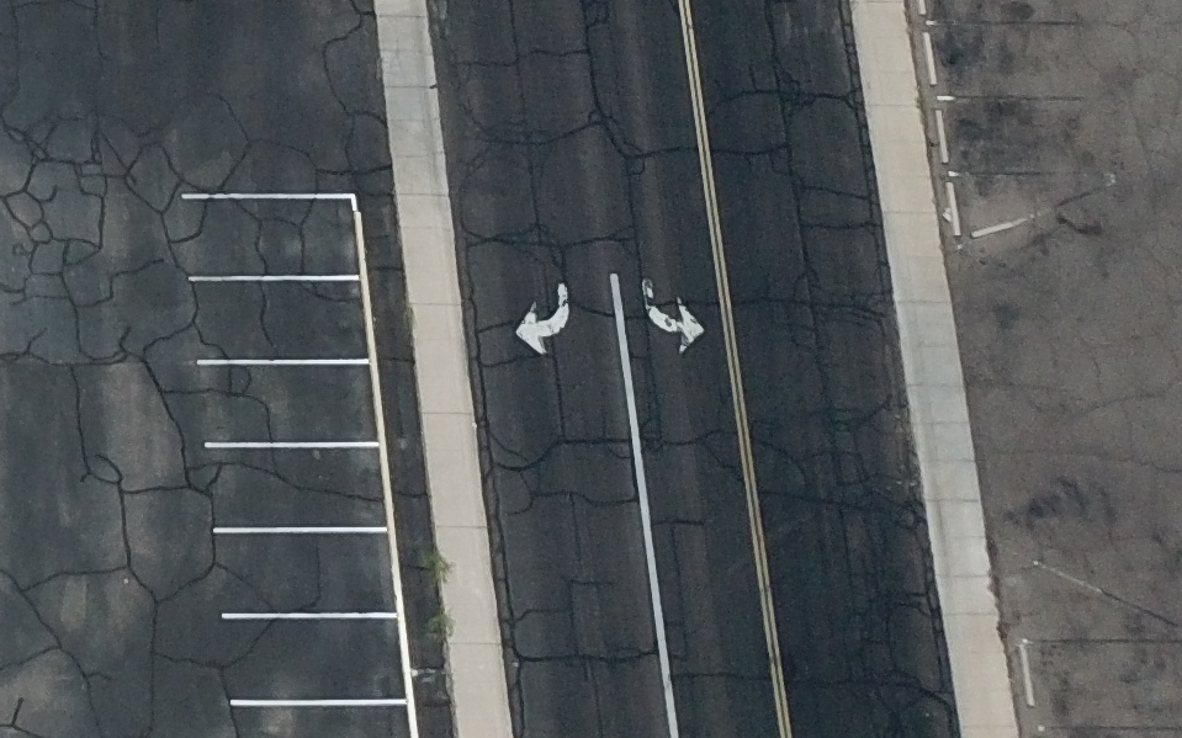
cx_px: -1149
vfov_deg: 11.2
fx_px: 3704
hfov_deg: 15.0
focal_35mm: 115
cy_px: -74
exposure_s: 1/2252
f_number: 2.2
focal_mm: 4.73
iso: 100
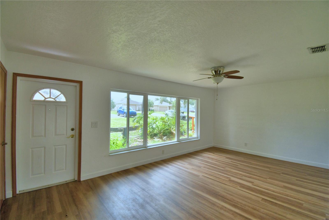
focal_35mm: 15
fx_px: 137
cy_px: 110
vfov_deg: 77.3
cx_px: 164
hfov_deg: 100.4
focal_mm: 10
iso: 200
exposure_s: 1/320
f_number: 4.5
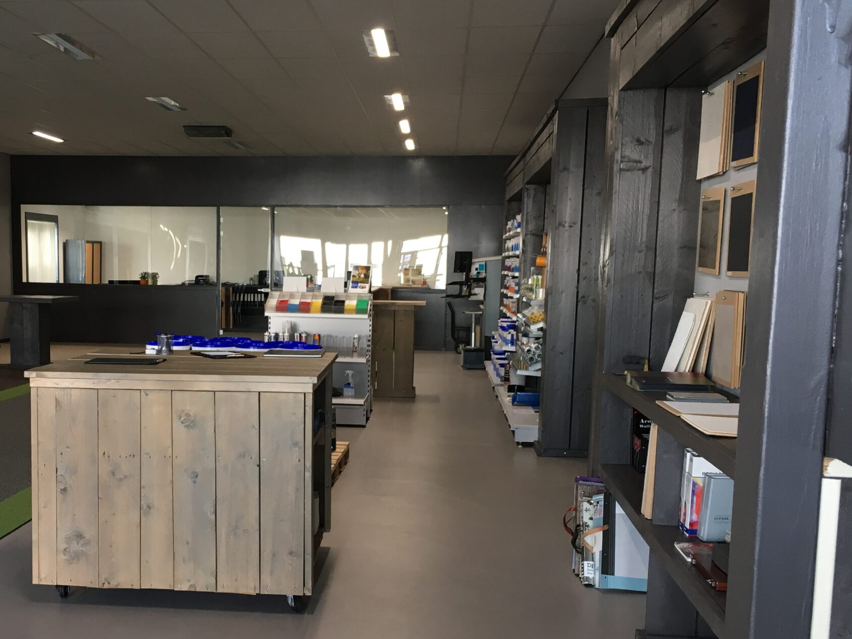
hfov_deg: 42.5
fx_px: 1083
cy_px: 412
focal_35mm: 44
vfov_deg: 32.7
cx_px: 299
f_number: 2.2
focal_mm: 4.15
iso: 64
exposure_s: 1/33
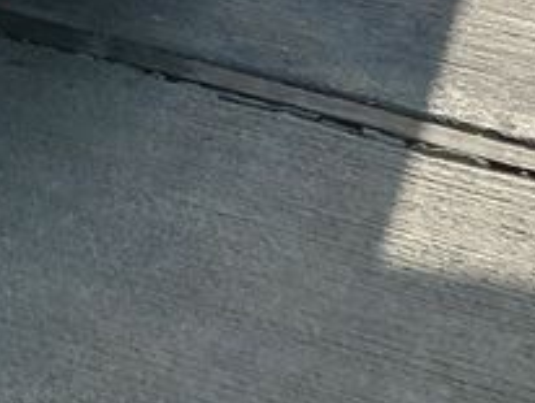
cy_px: -918
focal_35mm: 186
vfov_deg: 7.0
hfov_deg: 9.5
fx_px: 2878
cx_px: -738
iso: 50
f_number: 1.8
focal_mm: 6.7
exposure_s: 1/591
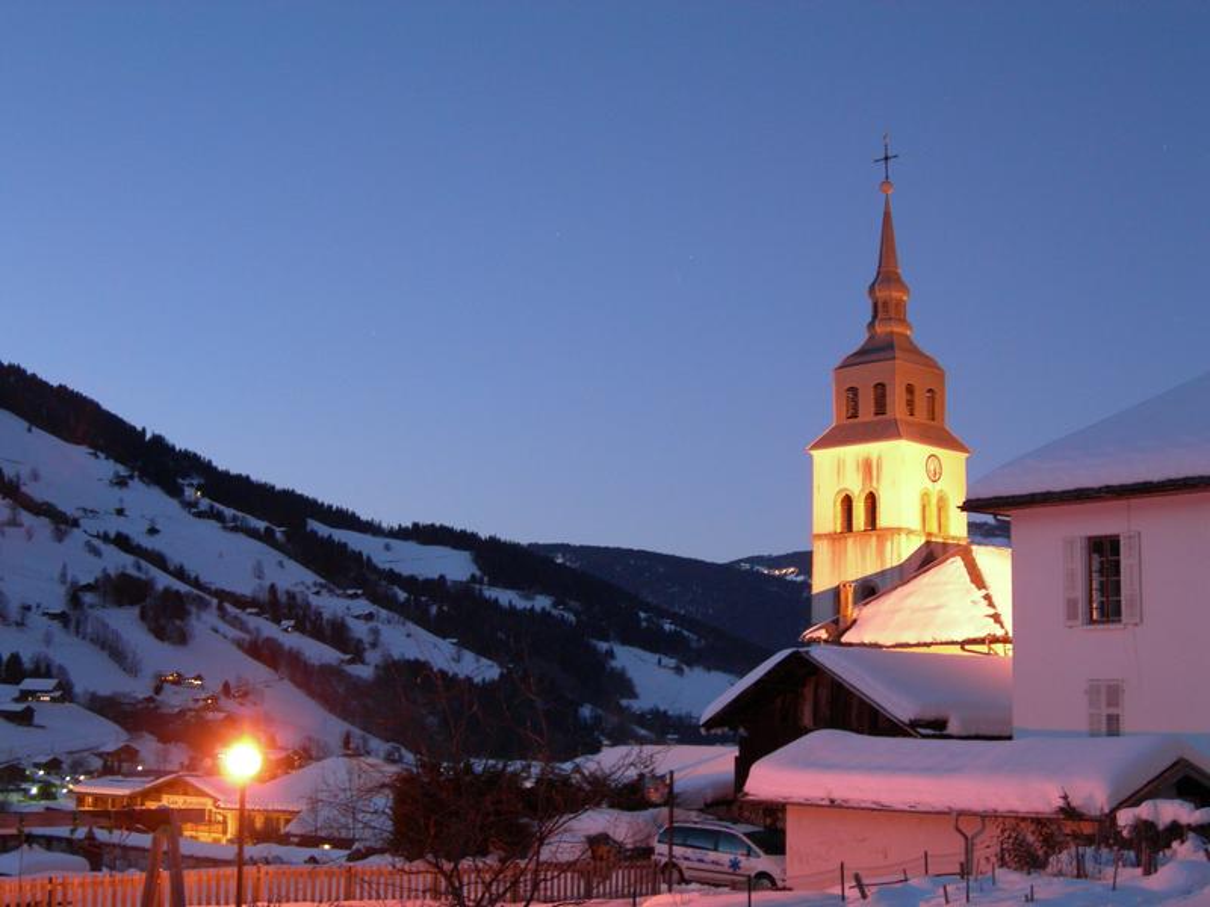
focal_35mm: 51
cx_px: 605
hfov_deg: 37.5
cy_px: 454
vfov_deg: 28.6
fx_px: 1783
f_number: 3.2
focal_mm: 10.6
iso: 200
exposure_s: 2
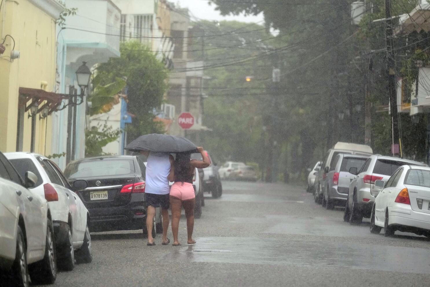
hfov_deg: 10.2
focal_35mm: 202
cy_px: 144
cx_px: 215
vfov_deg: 6.8
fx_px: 2413
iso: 1600
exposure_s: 1/1250
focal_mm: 134.4
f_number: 2.8
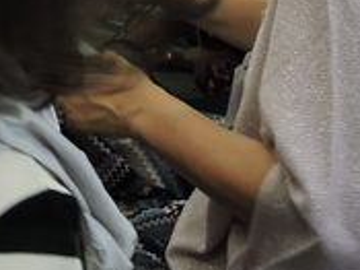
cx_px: -142
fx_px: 1424
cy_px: -163
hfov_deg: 13.7
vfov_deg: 10.4
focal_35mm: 137
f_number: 3.3
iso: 125
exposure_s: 1/30
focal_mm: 4.3
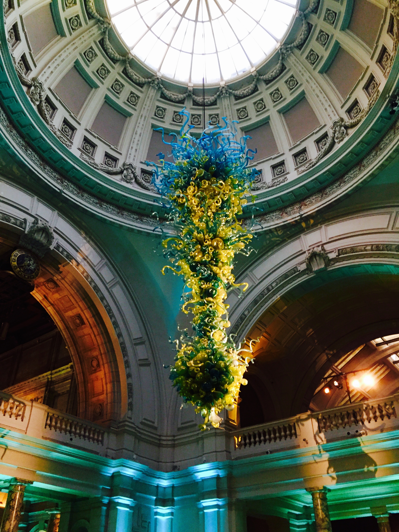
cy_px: 266
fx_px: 446
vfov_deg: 61.7
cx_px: 200
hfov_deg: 48.2
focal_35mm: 29
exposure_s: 1/30
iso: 160
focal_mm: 4.15
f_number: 2.2
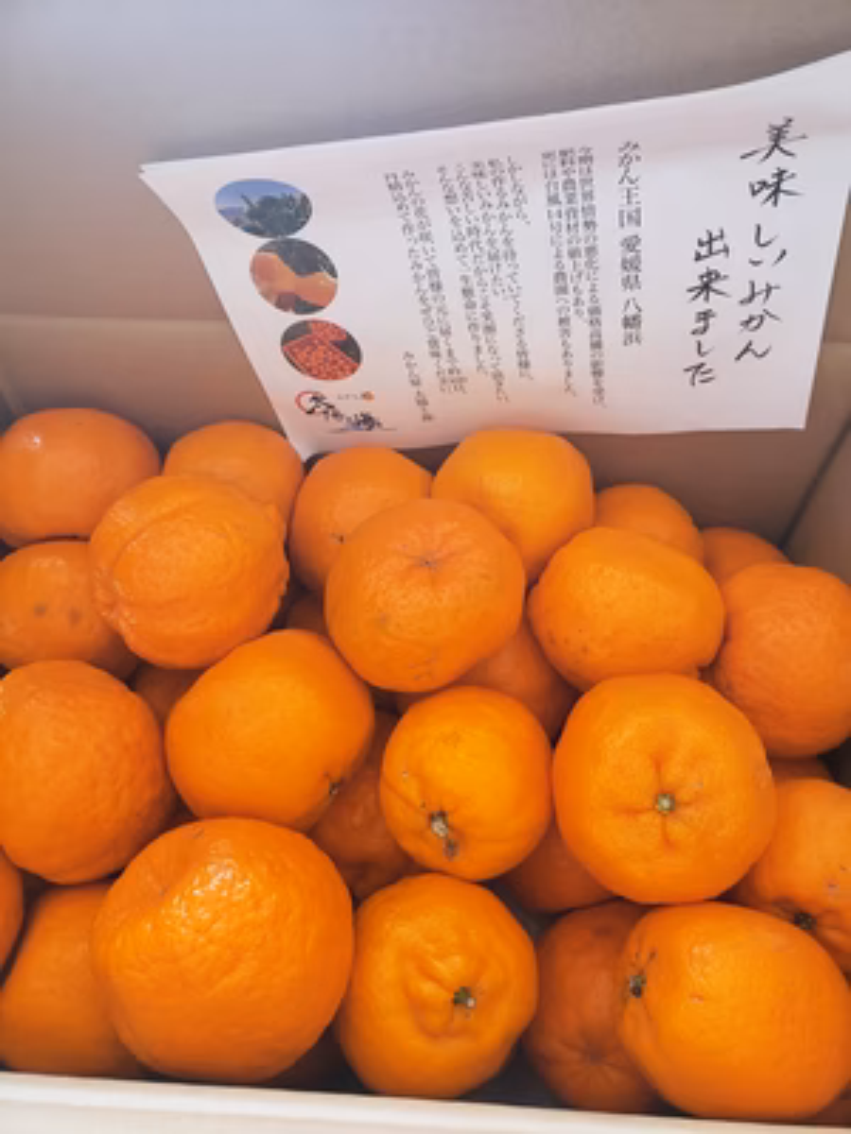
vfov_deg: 67.3
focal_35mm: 26
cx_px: 426
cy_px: 567
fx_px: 852
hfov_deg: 53.1
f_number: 2.4
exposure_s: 1/50
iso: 200
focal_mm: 4.3
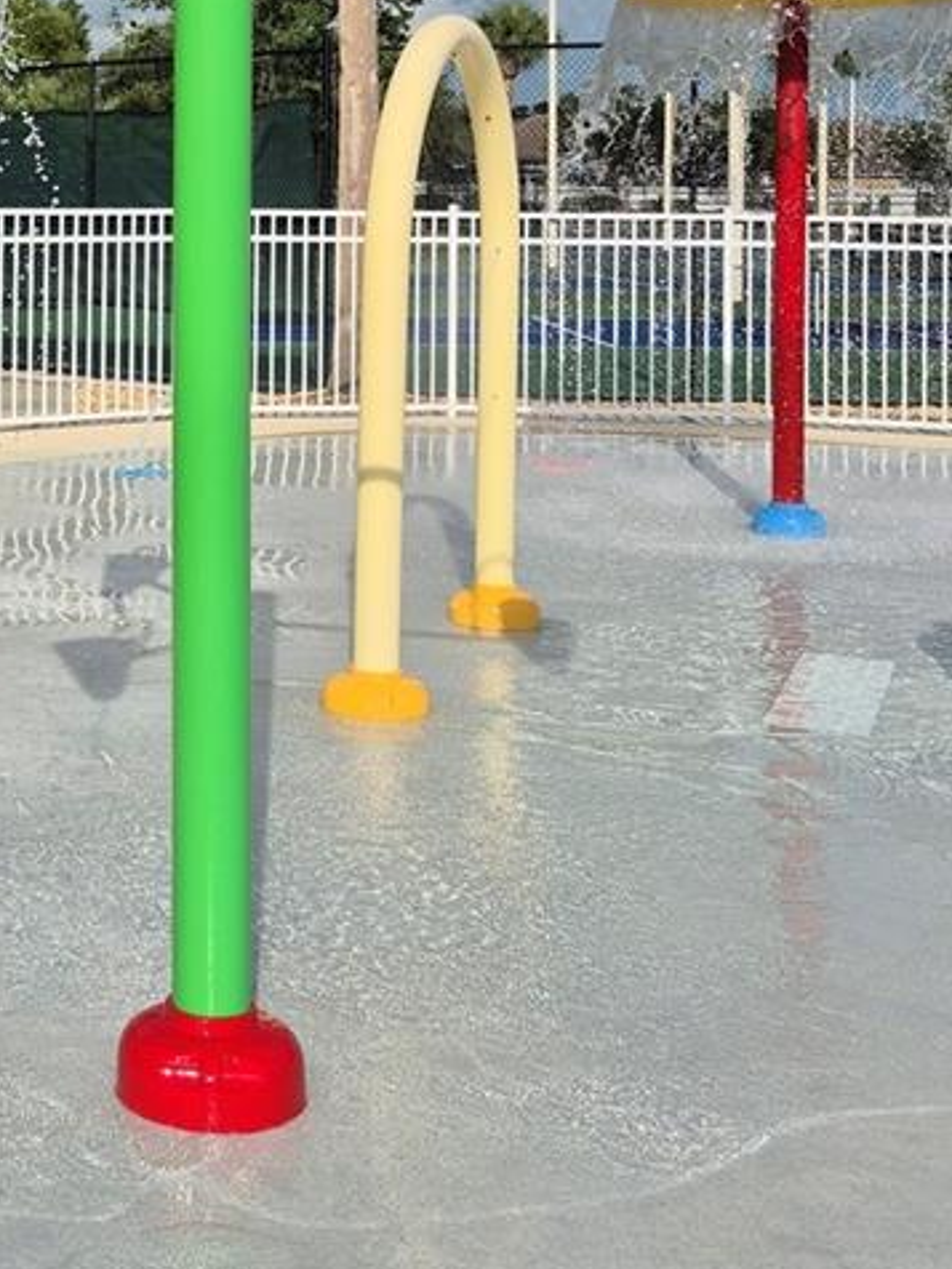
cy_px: 200
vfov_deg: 32.1
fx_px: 2127
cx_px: -64
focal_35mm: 58
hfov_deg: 23.8
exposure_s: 1/3720
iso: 25
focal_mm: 5.4
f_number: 1.8
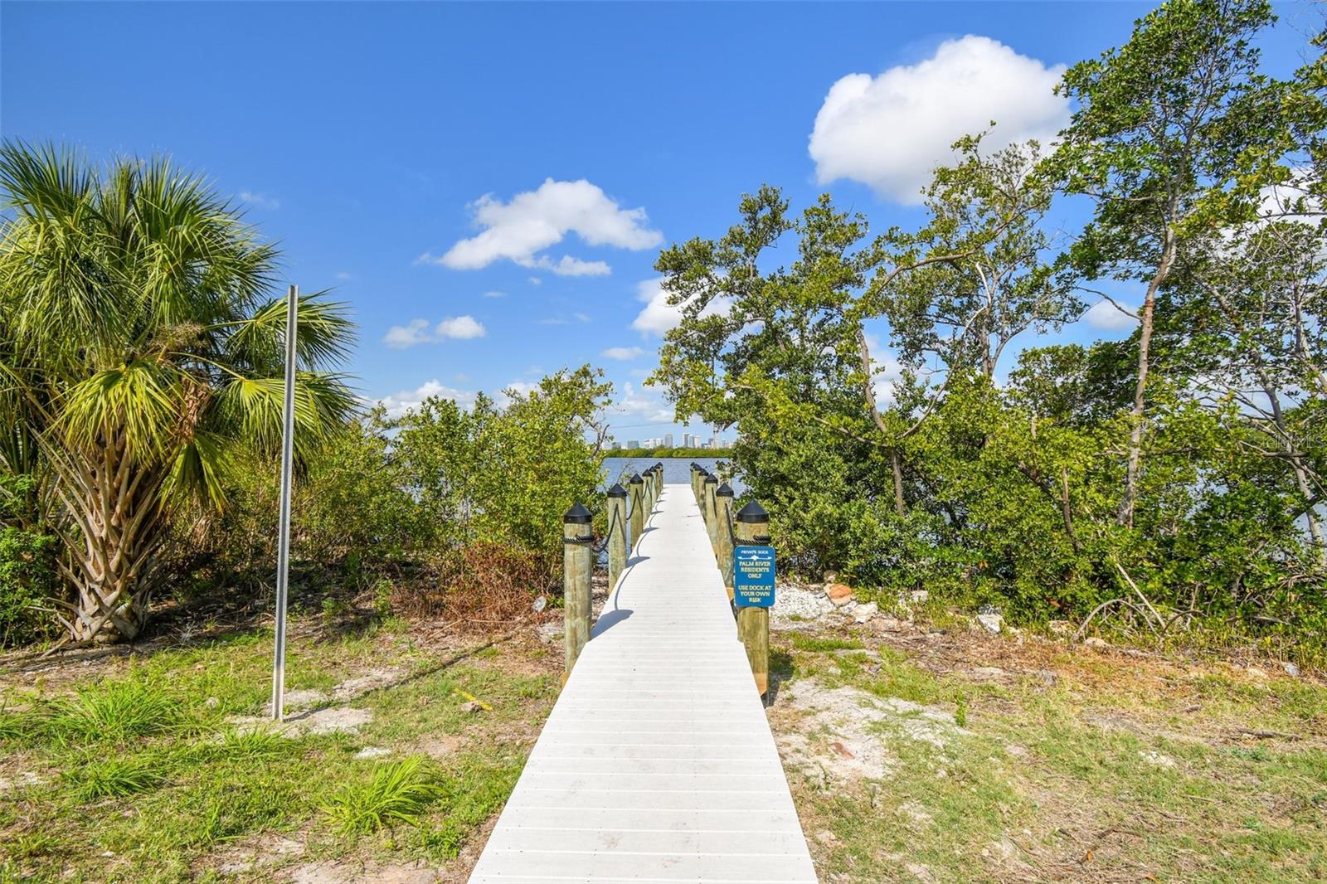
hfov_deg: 96.7
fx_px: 590
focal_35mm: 16
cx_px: 664
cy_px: 442
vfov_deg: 73.7
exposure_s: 1/200
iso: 100
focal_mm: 11
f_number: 7.1
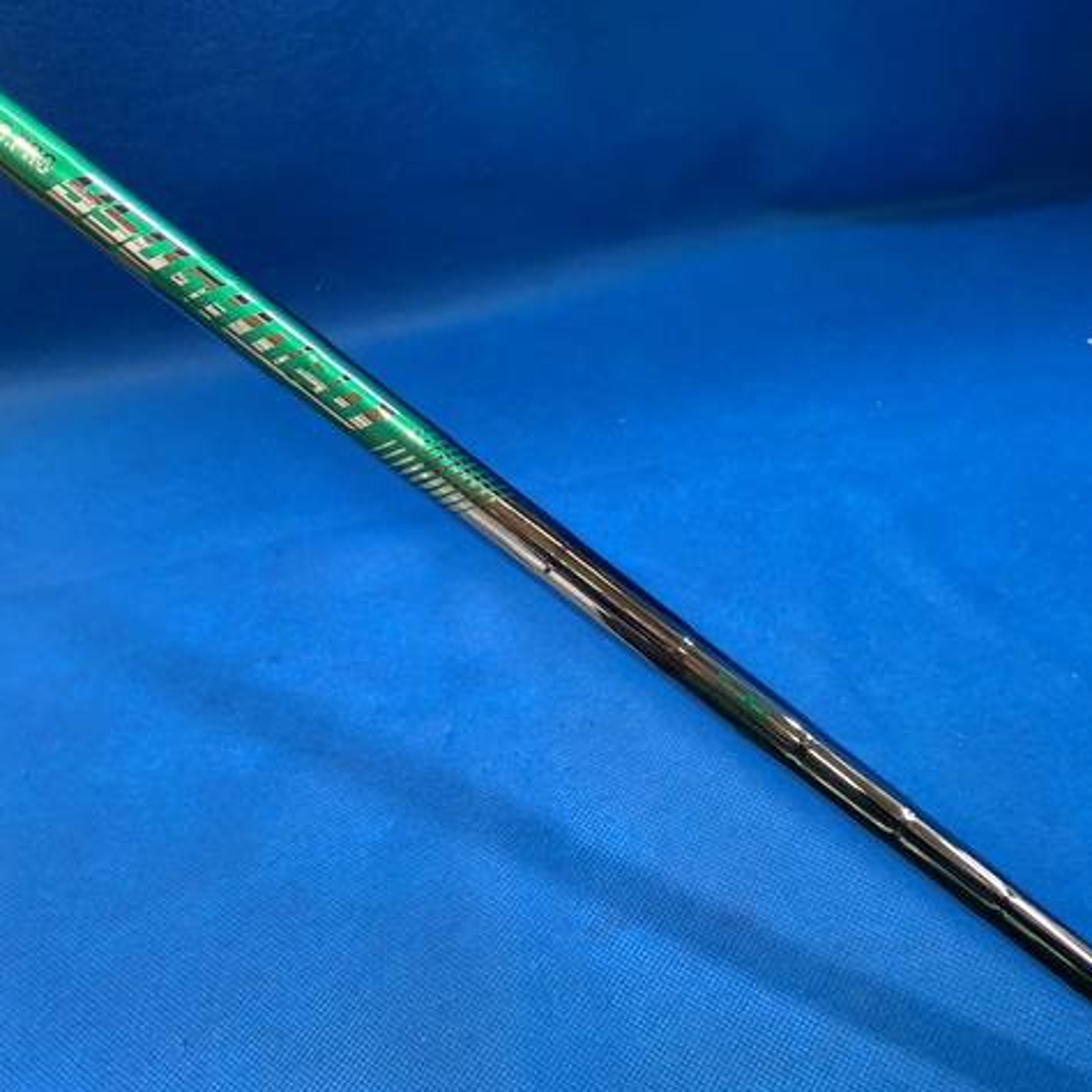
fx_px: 1106
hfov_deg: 52.5
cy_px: 548
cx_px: 534
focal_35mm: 31
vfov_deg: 52.5
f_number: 1.8
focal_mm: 4.25
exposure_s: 1/60
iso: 100
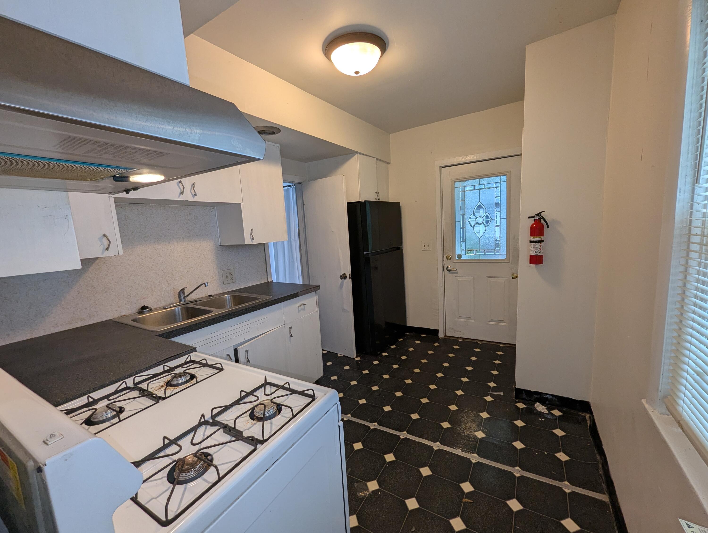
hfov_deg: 106.1
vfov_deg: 90.0
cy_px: 266
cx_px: 354
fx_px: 266
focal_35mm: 13
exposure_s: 1/40
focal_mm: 1.95
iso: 108
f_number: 2.2
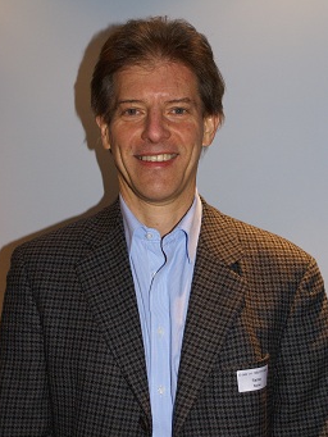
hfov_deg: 25.4
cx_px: 163
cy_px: 213
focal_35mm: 58
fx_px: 727
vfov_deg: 33.5
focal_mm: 35
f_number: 5.6
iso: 400
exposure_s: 1/60
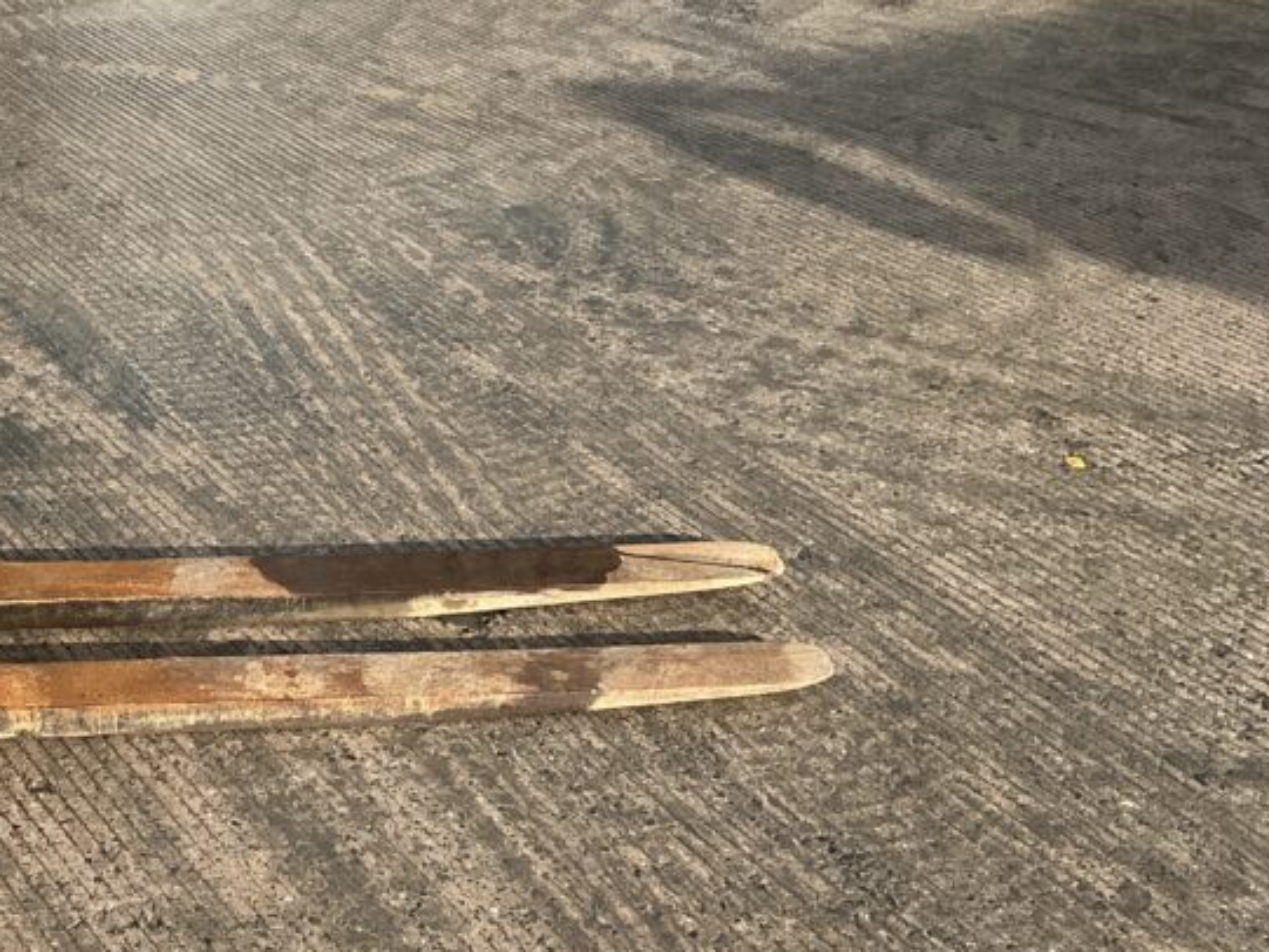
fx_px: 1943
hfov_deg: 34.5
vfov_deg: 27.4
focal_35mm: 53
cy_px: 333
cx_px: 176
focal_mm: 3
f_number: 1.8
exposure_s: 1/1342
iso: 25
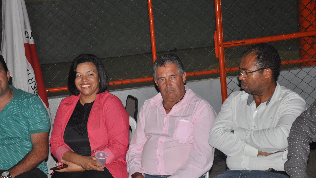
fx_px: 662
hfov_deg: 26.9
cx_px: 158
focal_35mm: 79
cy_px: 102
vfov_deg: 15.3
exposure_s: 1/60
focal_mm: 50
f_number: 5
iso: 640
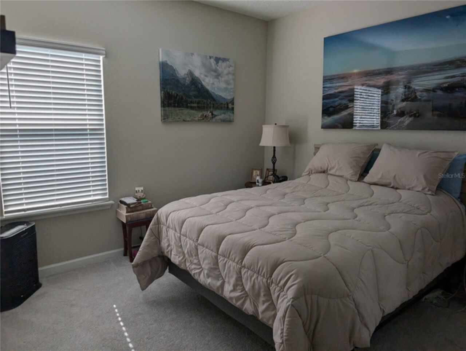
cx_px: 233
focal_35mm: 24
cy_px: 176
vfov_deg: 56.9
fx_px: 324
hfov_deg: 71.5
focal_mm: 6.9
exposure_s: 1/68.4
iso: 18
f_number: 1.68
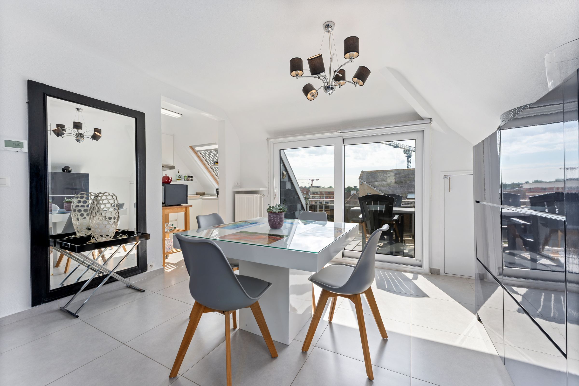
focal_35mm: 14
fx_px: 225
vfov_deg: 81.2
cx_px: 290
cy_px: 193
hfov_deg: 104.3
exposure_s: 1/15
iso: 100
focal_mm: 14
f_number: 9
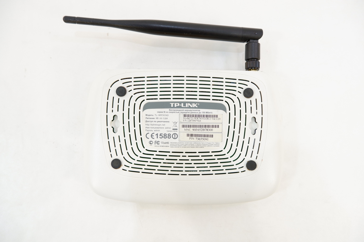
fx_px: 232
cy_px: 121
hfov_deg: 76.1
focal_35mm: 23
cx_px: 182
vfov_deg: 55.0
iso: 200
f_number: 3.5
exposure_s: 1/80
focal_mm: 15
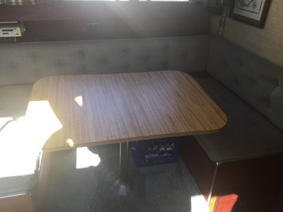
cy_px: 106
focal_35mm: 29
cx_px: 142
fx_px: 237
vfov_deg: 48.2
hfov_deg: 61.7
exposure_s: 1/60
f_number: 2.2
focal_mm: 4.15
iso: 40
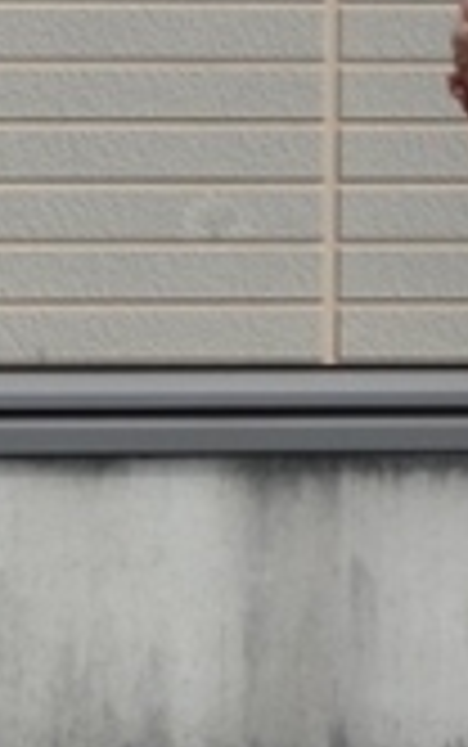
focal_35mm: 928
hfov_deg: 1.4
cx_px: -331
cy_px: 364
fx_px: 18905
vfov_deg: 2.3
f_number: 6.3
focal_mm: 49.49
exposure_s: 1/250
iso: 125
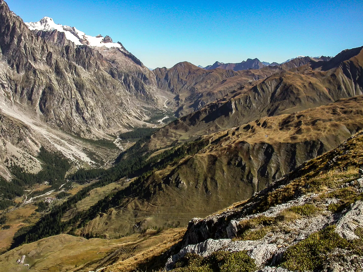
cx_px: 182
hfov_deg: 49.0
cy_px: 136
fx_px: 398
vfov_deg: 37.7
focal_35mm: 38
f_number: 7.5
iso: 100
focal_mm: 7.85
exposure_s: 1/263
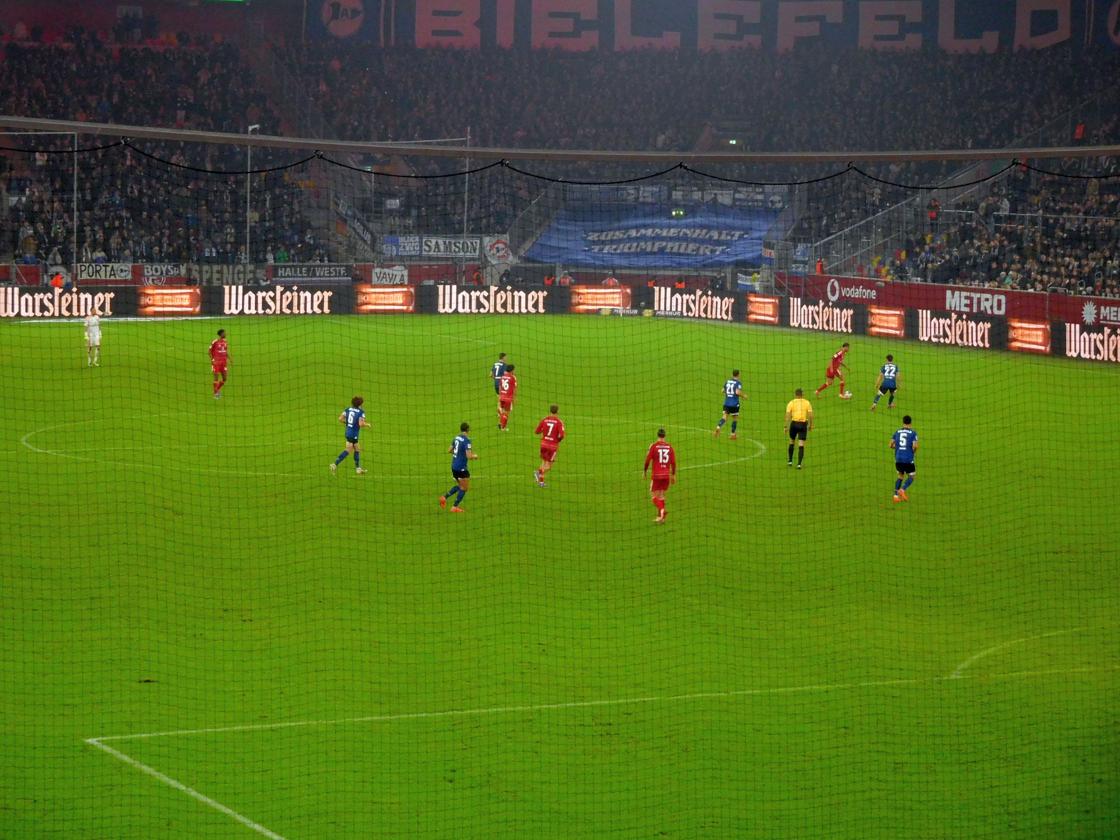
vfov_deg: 14.8
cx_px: 560
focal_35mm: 100
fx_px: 3235
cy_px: 420
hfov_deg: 19.6
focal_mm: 17.8
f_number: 4.8
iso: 400
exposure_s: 1/125
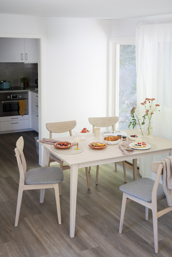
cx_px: 85
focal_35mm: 45
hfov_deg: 29.9
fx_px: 322
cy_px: 130
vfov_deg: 43.6
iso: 100
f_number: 4
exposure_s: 1/20
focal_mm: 44
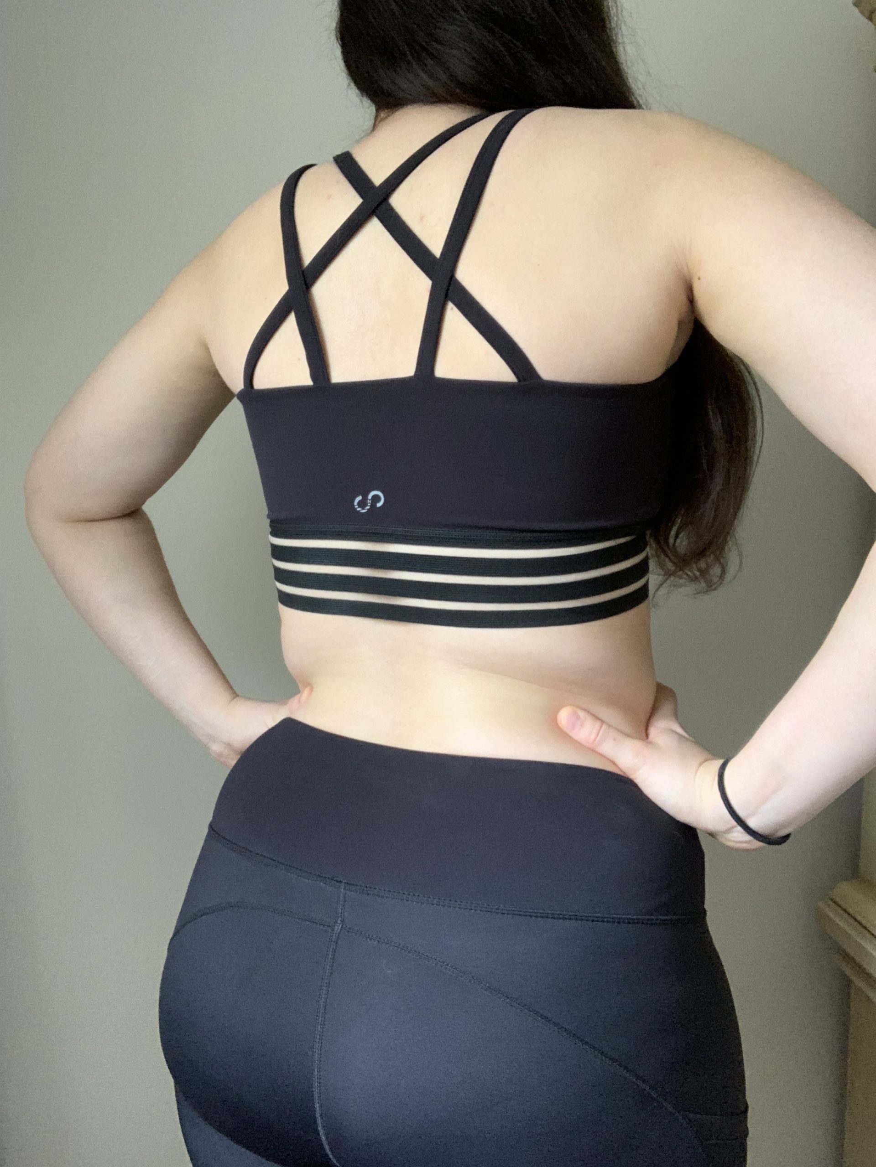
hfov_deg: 44.2
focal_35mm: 32
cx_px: 438
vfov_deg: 56.8
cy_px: 584
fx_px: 1080
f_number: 2.2
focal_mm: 2.87
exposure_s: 1/37
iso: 320
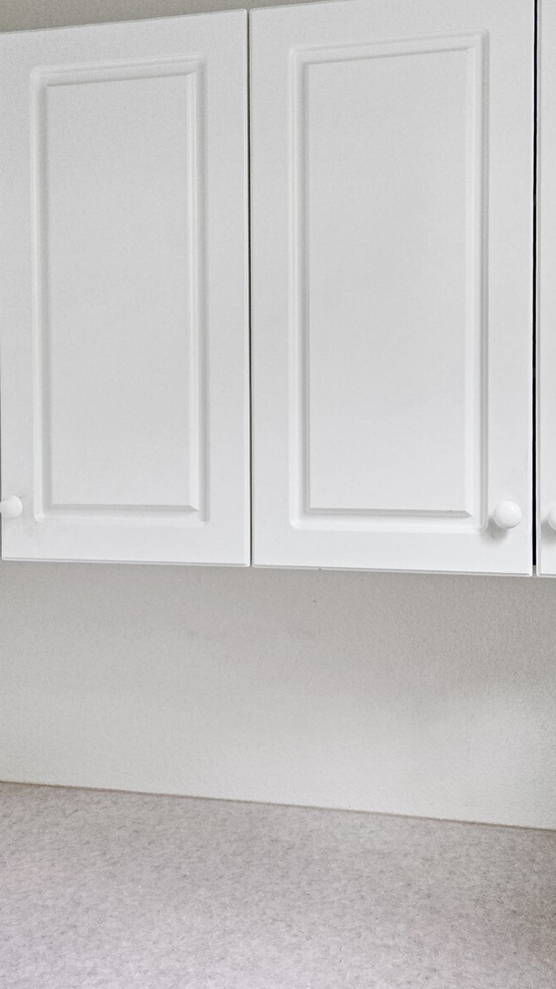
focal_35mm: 34
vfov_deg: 58.0
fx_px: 891
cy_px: 488
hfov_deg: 34.6
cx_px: 318
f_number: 1.8
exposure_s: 1/180
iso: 160
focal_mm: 5.4
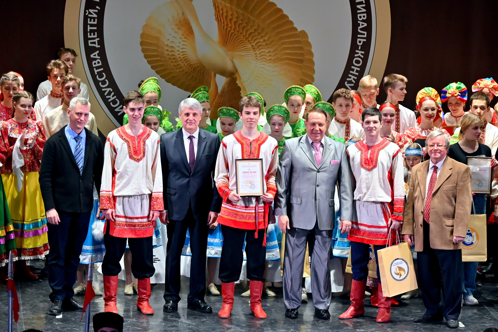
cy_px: 166
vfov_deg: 8.0
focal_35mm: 172
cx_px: 249
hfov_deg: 11.9
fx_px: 2386
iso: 800
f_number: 5.6
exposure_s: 1/125
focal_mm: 115
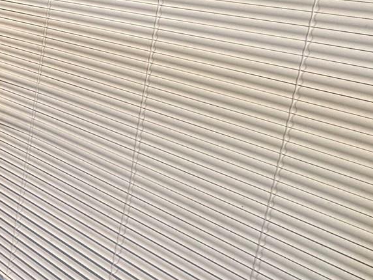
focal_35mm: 50
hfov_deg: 33.8
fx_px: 539
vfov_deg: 28.6
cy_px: 61
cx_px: -25
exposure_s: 1/60
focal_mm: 2.22
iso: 200
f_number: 2.2
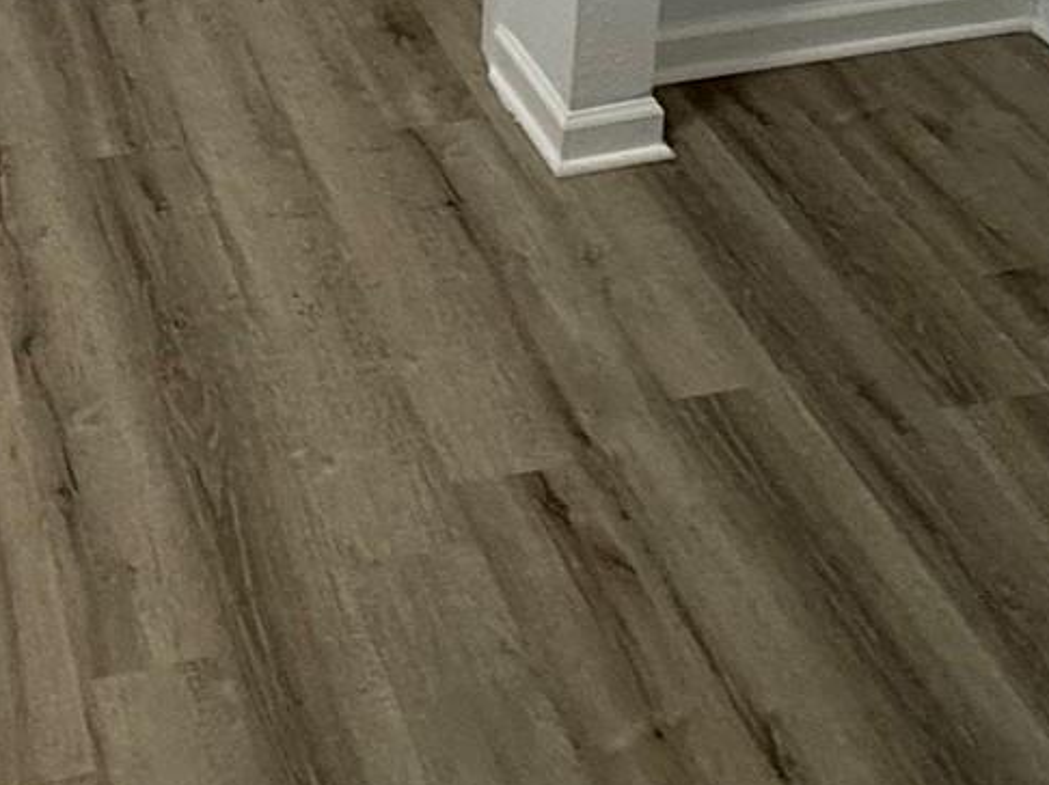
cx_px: 45
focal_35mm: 59
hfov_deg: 30.8
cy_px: -531
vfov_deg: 19.8
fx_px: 1787
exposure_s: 1/120
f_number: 2.2
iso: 250
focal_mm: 2.22
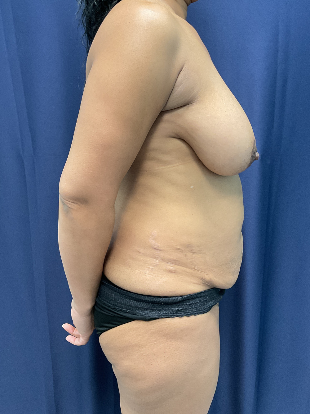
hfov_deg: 48.2
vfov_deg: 61.7
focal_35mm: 29
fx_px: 346
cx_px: 155
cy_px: 207
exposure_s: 1/50
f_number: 1.8
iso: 125
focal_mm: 3
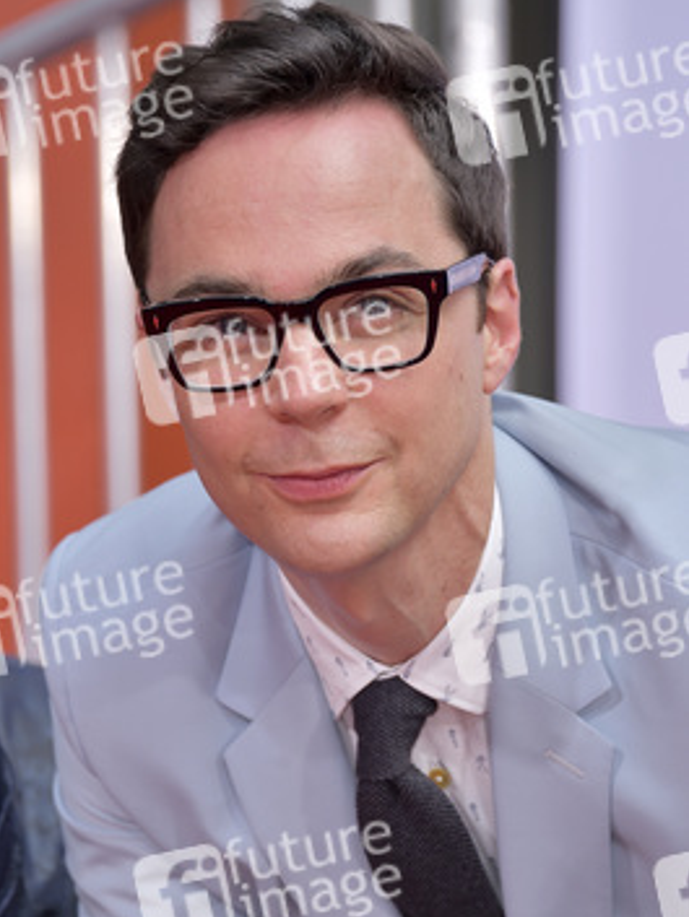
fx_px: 5490
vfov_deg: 9.6
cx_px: 344
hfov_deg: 7.2
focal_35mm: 207
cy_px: 494
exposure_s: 1/250
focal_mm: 190
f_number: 5.6
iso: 160
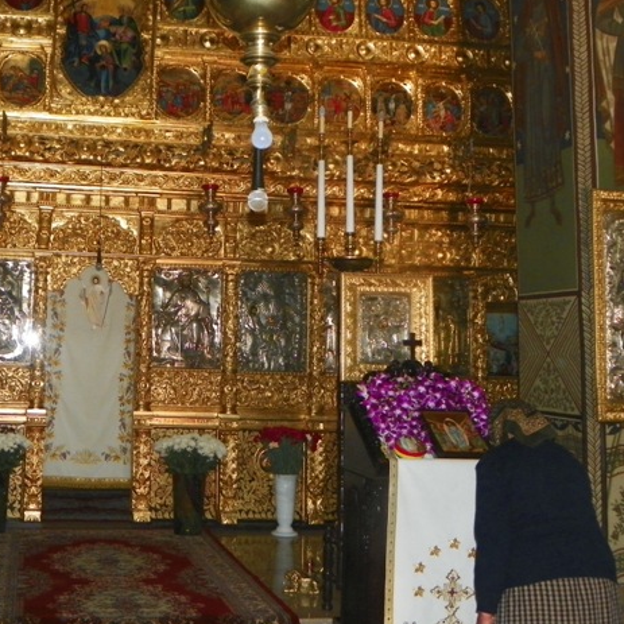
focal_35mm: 47
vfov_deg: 35.9
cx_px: 137
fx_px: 959
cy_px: 244
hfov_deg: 35.1
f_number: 2.8
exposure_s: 1/30
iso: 200
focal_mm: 5.5
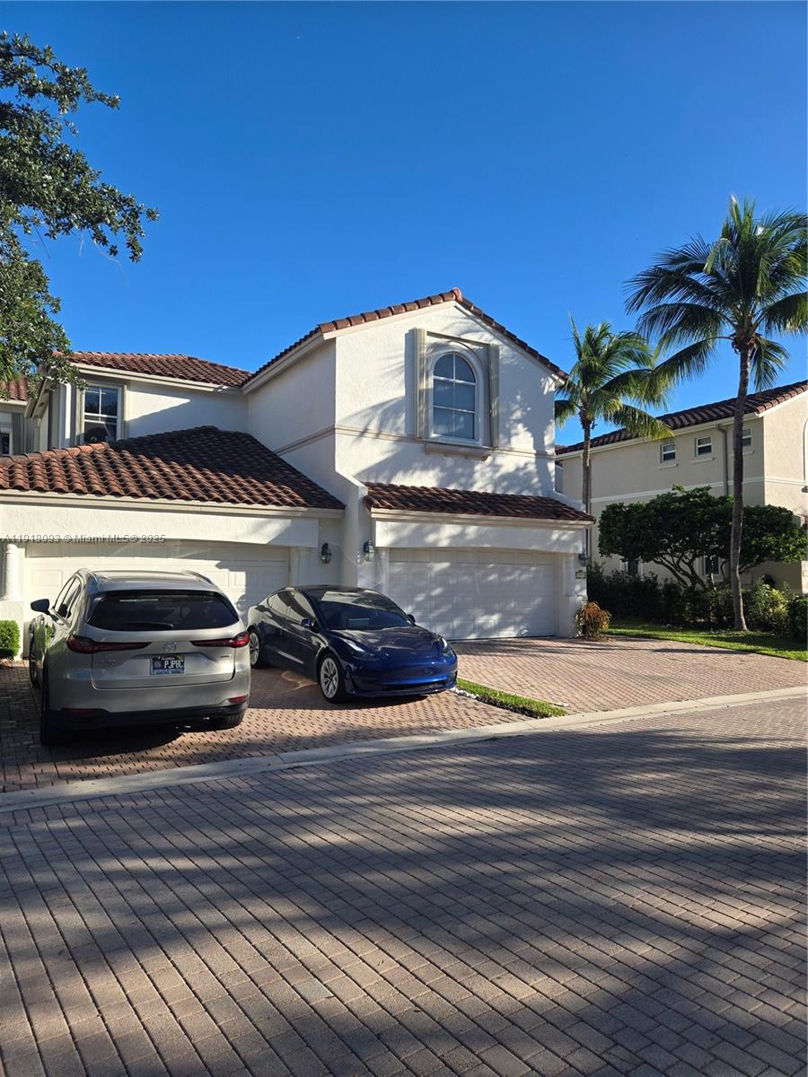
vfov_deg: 73.9
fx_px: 716
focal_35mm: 23
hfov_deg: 58.9
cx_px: 404
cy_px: 538
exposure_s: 1/1297
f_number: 1.8
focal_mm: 5.4
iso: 25
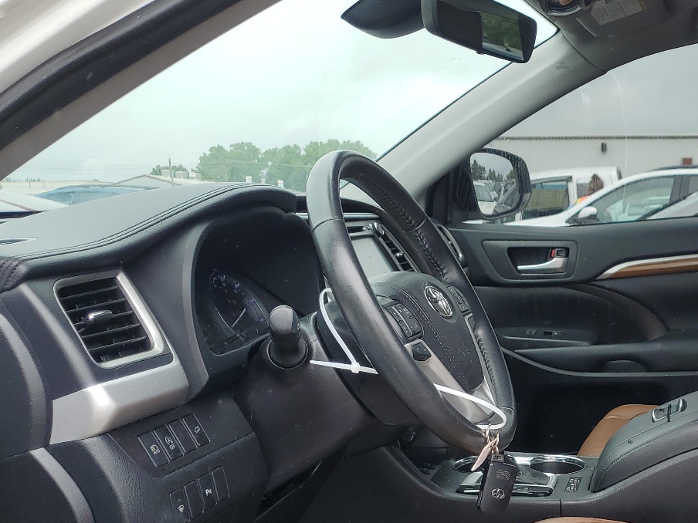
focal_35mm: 46
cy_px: 427
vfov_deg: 30.7
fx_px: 928
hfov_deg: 39.6
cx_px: 562
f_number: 1.5
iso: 50
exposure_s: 1/357
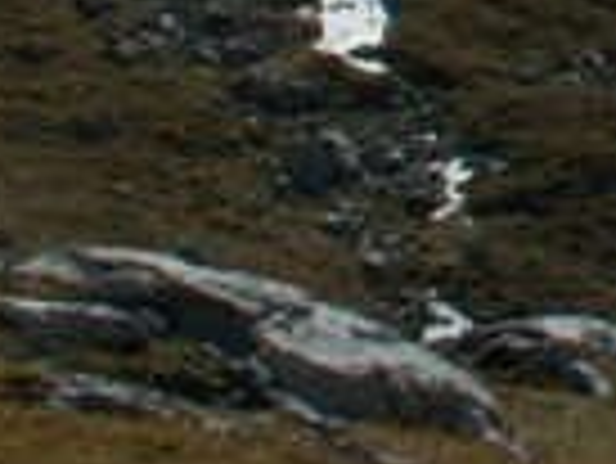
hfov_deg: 6.2
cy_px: -671
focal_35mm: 306
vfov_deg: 4.7
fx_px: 5450
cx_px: 1335
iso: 50
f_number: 8
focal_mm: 6.8
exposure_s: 1/250
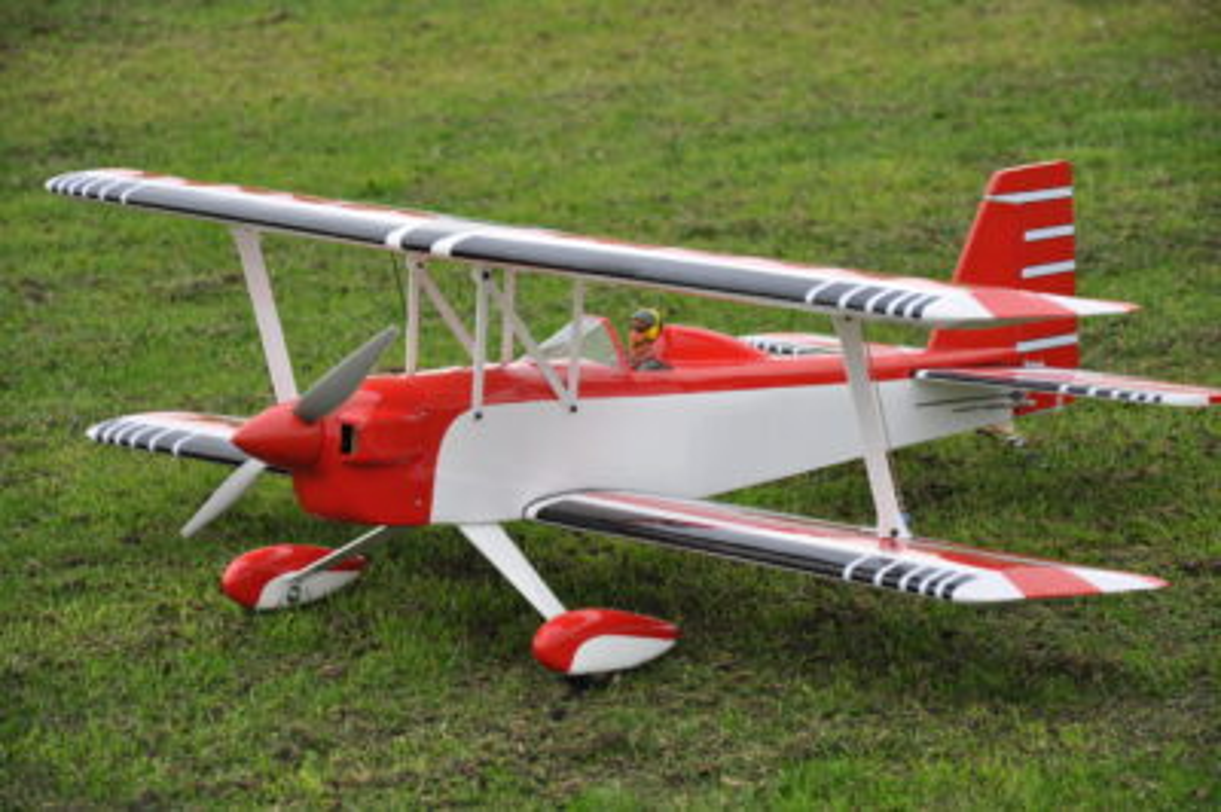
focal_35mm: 158
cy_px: 406
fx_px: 5337
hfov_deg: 13.1
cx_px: 610
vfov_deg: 8.7
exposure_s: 1/125
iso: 360
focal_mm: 105
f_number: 5.6
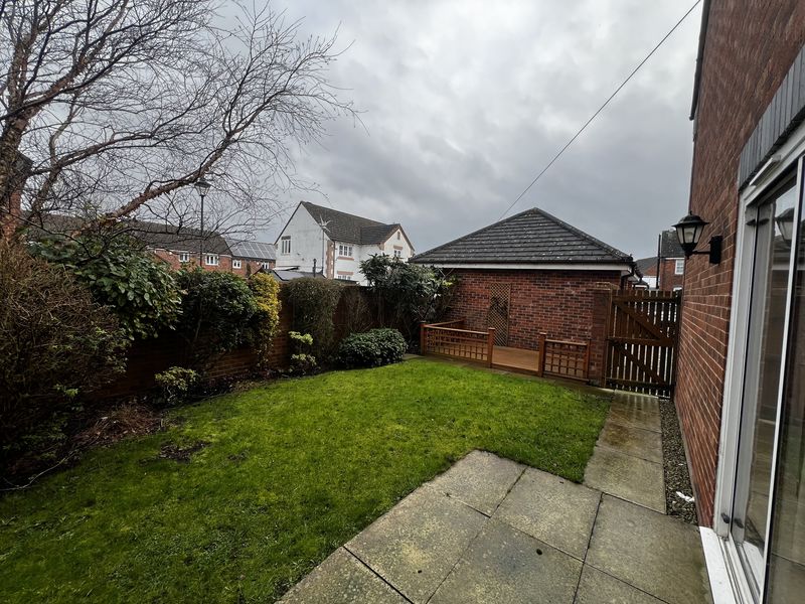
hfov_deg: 106.2
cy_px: 302
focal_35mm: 13
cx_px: 402
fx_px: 302
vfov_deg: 89.9
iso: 32
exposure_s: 1/267
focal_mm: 1.57
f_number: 1.8
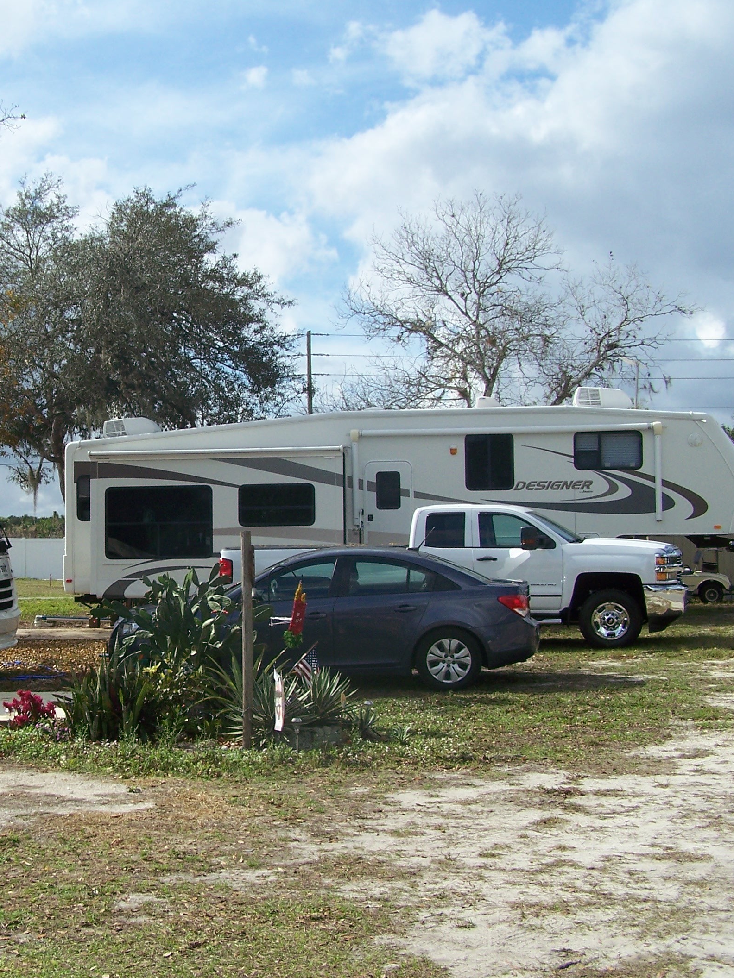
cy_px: 491
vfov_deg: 37.5
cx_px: 149
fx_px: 1442
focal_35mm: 51
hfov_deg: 28.0
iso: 80
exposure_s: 1/640
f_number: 4
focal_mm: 6.3
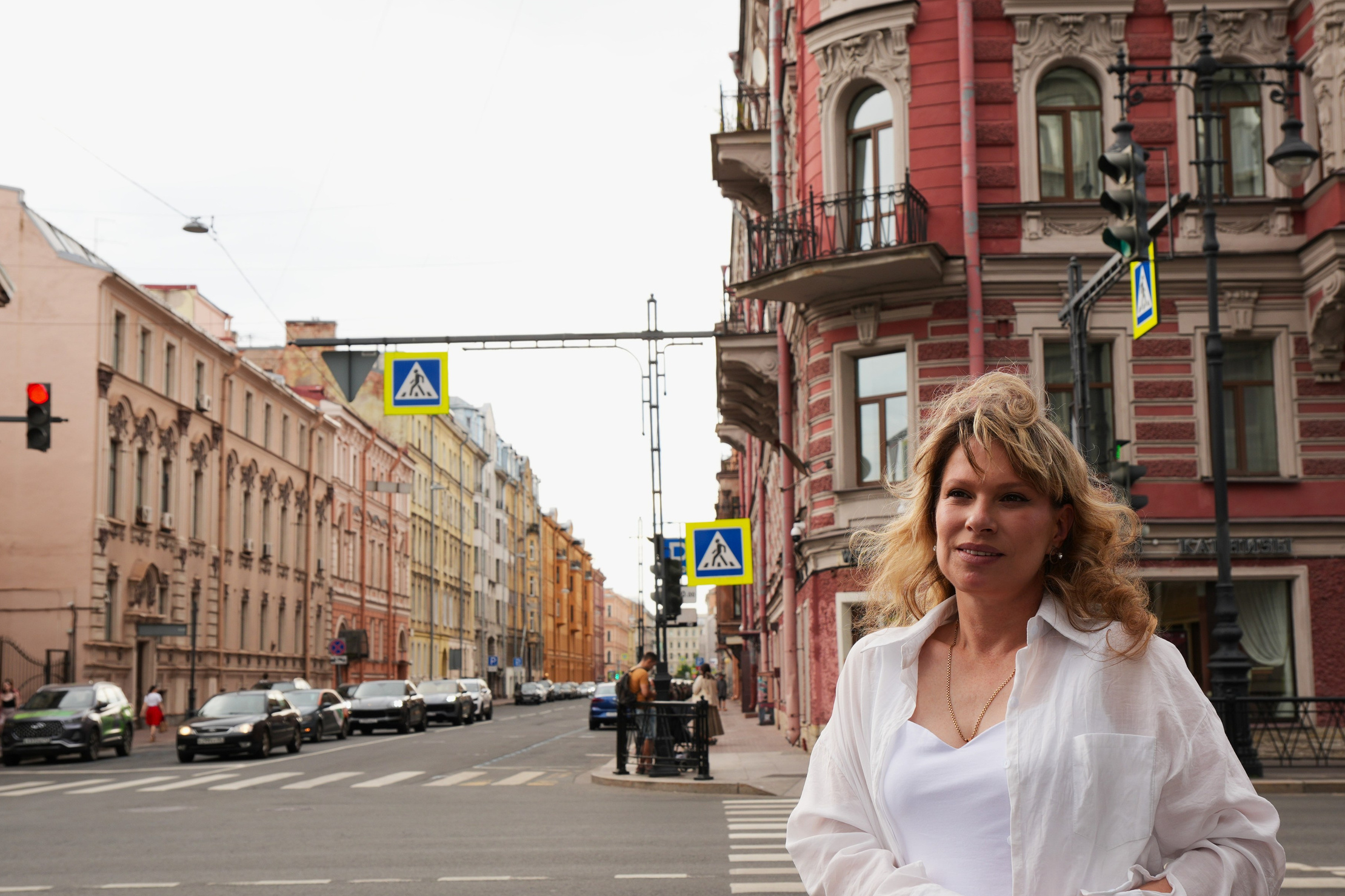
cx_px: 701
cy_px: 491
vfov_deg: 29.8
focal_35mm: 45
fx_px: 1681
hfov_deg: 43.6
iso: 100
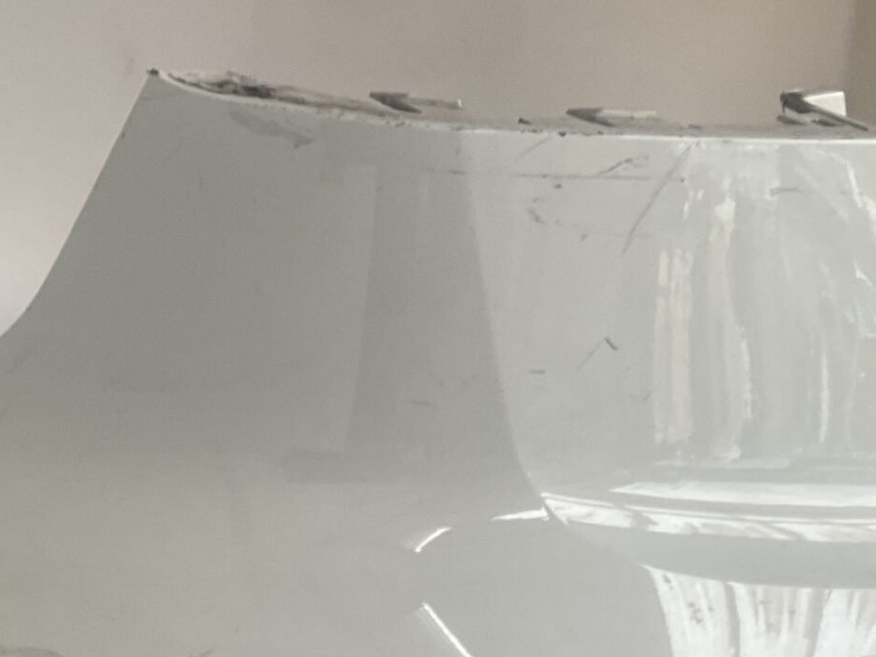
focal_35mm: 80
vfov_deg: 17.8
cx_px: 57
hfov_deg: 23.6
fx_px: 2024
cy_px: 723
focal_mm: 3
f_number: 1.8
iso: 40
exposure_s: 1/100
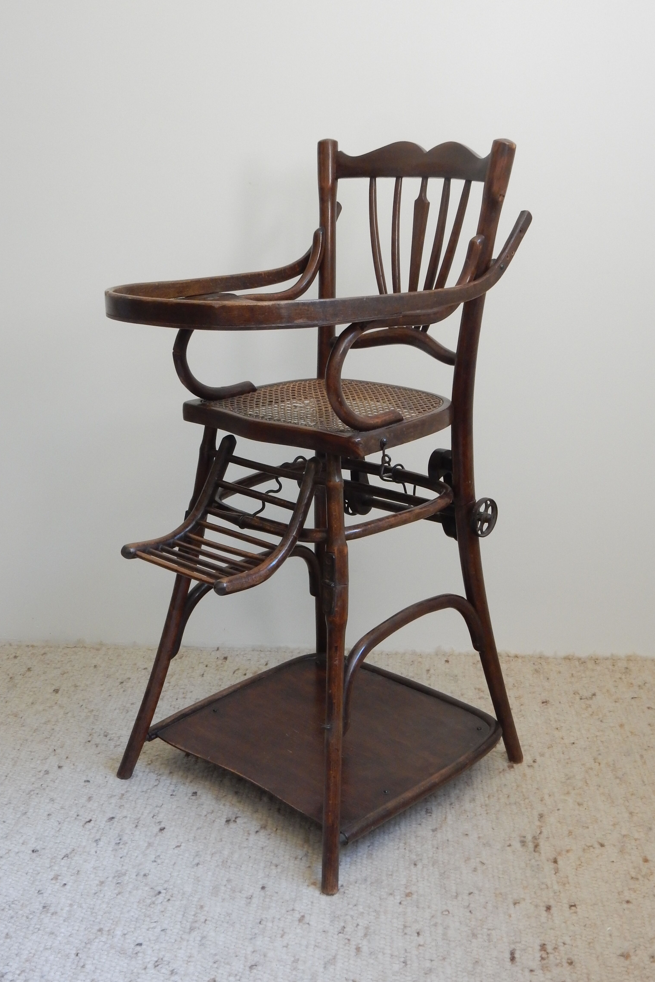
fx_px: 1228
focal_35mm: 45
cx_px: 303
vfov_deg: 43.6
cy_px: 492
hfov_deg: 29.9
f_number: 4.2
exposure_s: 1/30
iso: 320
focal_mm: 7.6
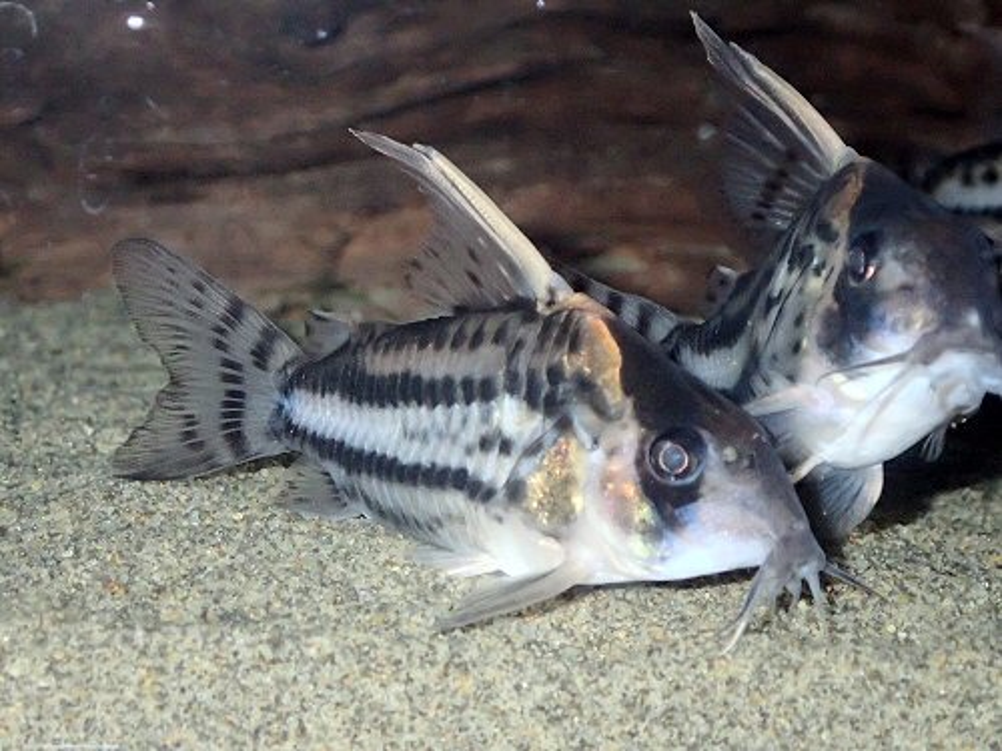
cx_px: 501
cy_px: 376
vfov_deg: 14.8
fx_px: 2895
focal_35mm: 100
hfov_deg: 19.6
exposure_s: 1/100
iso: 1600
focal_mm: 18
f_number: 14
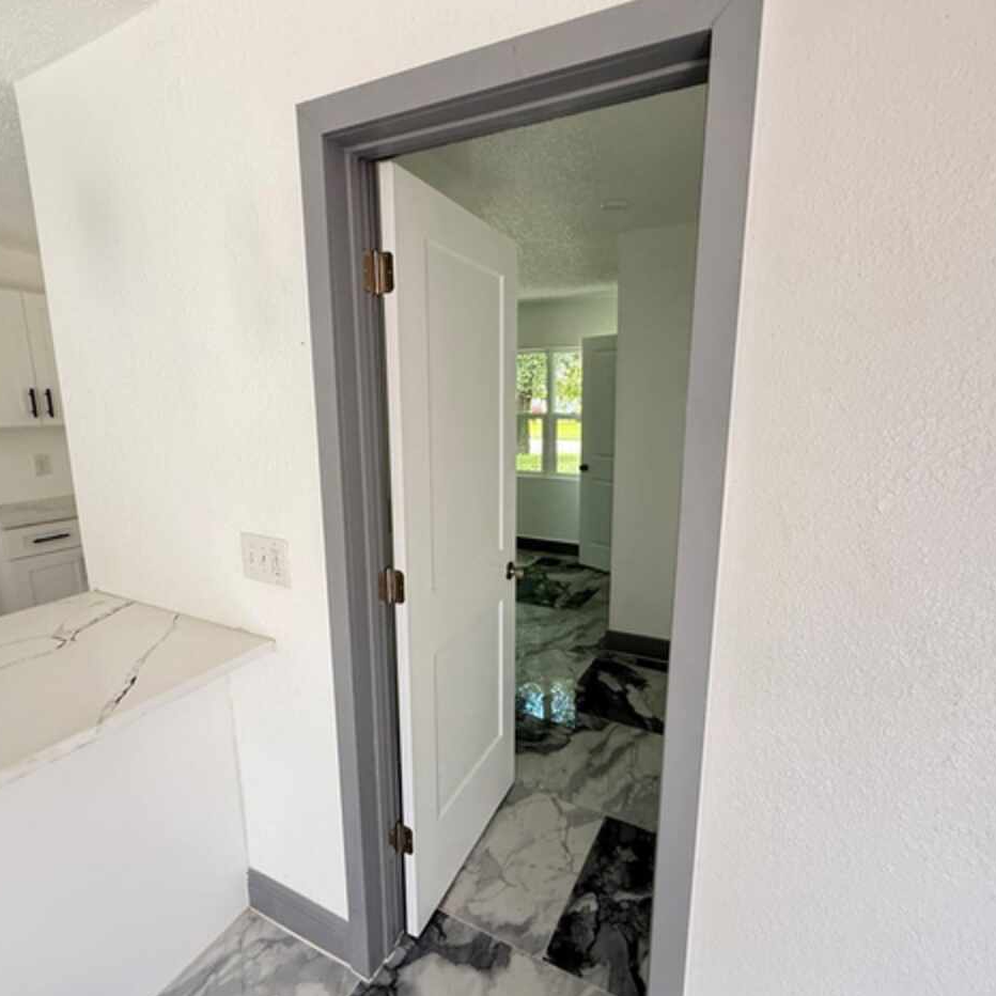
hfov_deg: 83.9
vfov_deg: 84.0
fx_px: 553
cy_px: 504
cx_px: 515
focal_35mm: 17
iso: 250
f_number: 2.2
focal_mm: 2.22
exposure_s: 1/99
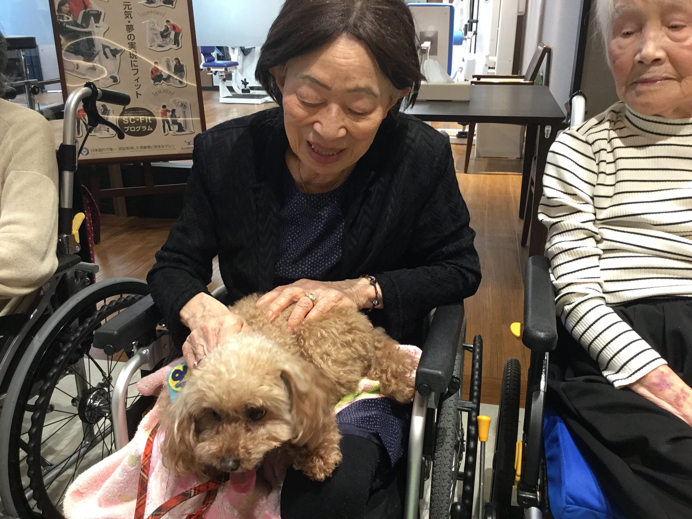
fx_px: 620
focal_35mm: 31
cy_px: 260
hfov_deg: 58.4
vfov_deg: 45.4
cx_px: 346
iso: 125
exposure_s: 1/30
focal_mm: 3.3
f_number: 2.4
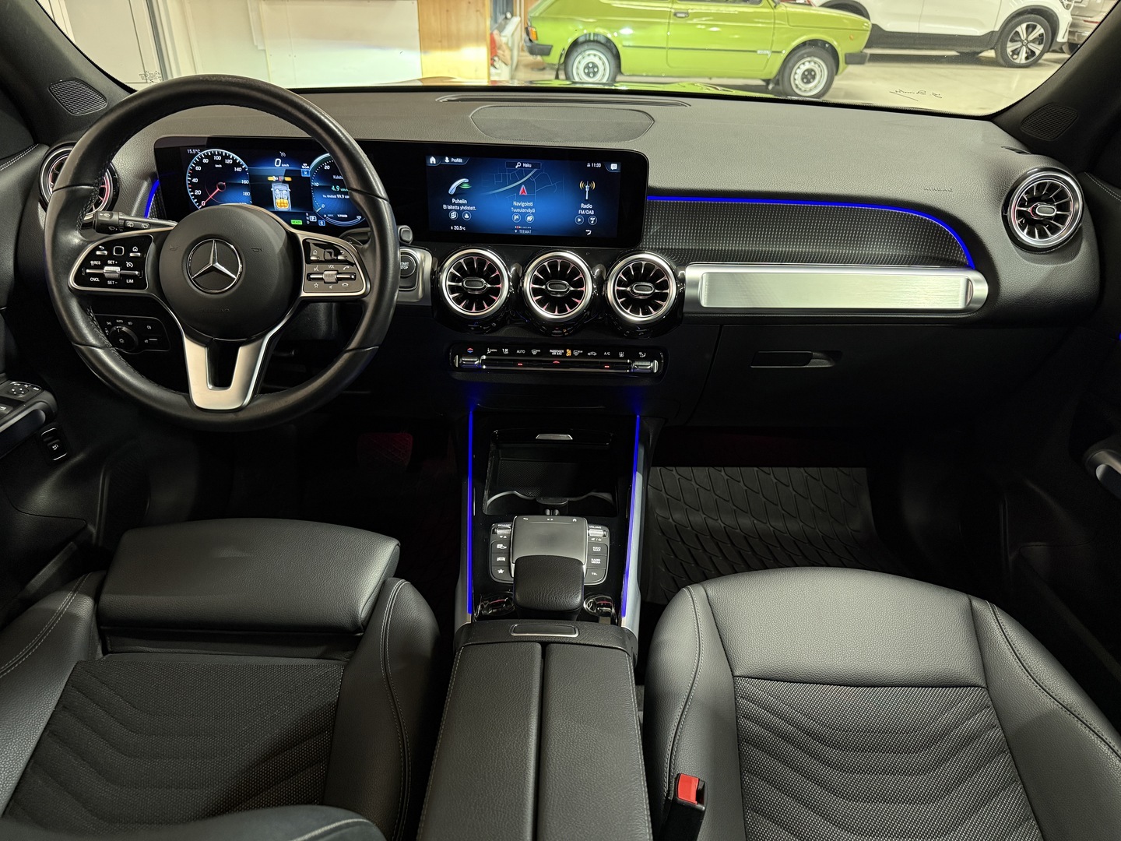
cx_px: 560
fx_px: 777
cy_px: 420
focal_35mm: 24
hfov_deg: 71.6
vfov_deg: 56.8
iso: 500
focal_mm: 6.76
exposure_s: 1/50
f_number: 1.78
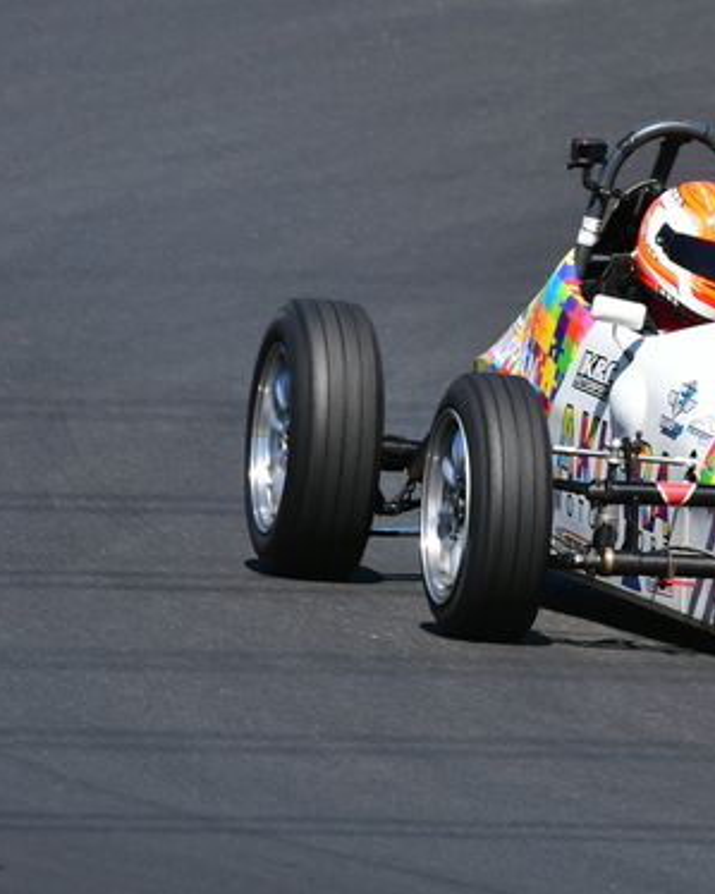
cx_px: 832
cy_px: 290
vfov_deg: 1.3
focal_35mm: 1504
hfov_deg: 1.0
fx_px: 39799
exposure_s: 1/640
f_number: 10
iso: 400
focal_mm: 500
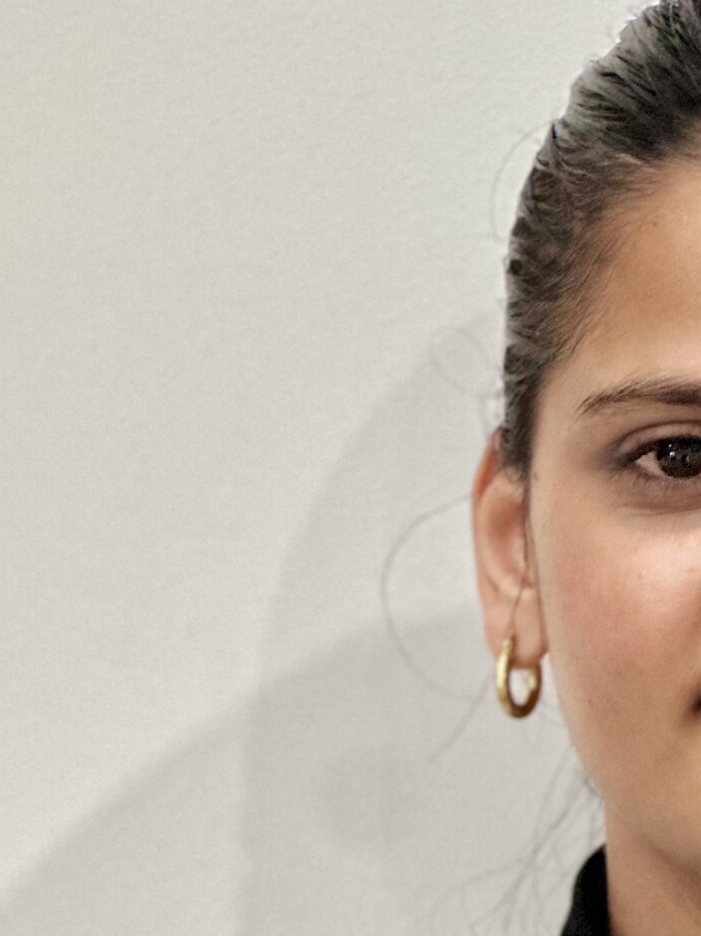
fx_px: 5727
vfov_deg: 9.2
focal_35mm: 212
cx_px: 767
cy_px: 1028
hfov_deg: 7.0
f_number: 2.8
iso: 400
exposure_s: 1/34
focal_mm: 9
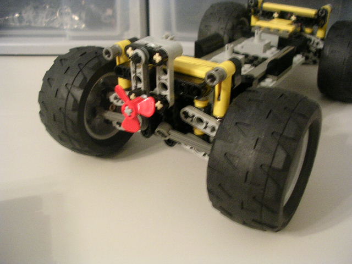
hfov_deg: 49.0
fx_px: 386
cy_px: 132
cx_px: 176
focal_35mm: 38
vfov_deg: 37.7
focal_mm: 5.8
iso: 138
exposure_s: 1/5.9
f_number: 2.8
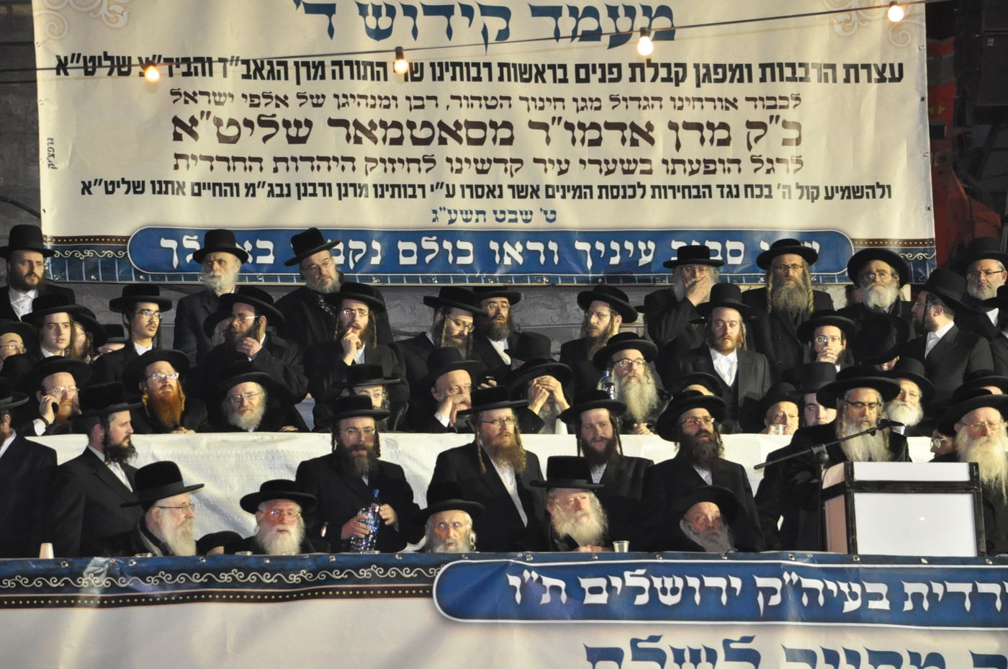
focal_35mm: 188
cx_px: 504
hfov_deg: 11.0
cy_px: 334
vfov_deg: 7.3
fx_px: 5242
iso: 2000
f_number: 5.6
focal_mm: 125
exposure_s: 1/60
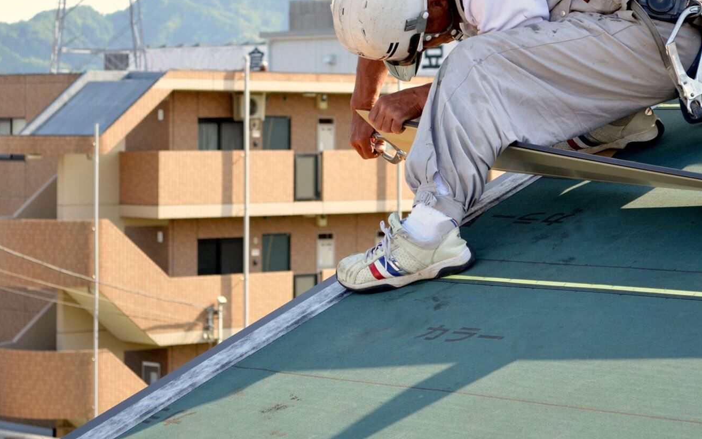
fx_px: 2348
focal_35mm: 123
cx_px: 391
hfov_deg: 17.0
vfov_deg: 10.7
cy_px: 140
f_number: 5.6
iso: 400
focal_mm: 55
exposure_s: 1/500
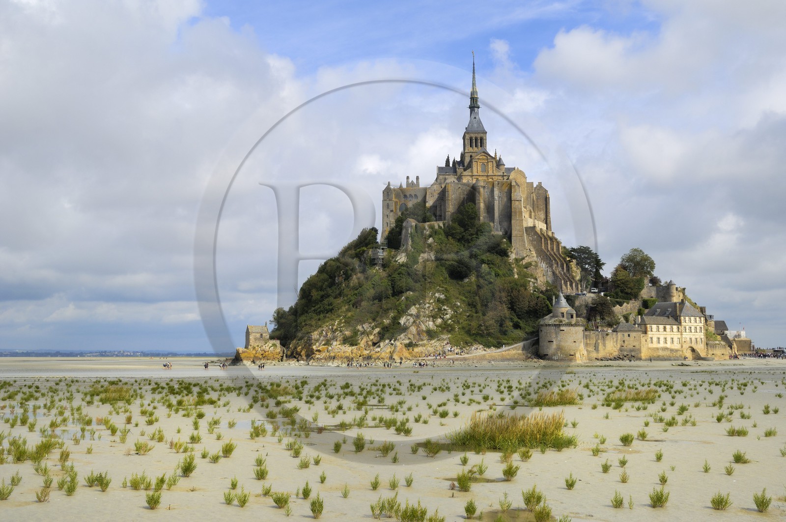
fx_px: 850
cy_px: 261
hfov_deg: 49.6
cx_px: 393
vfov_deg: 34.1
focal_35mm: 39
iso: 100
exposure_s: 1/250
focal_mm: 26
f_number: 9
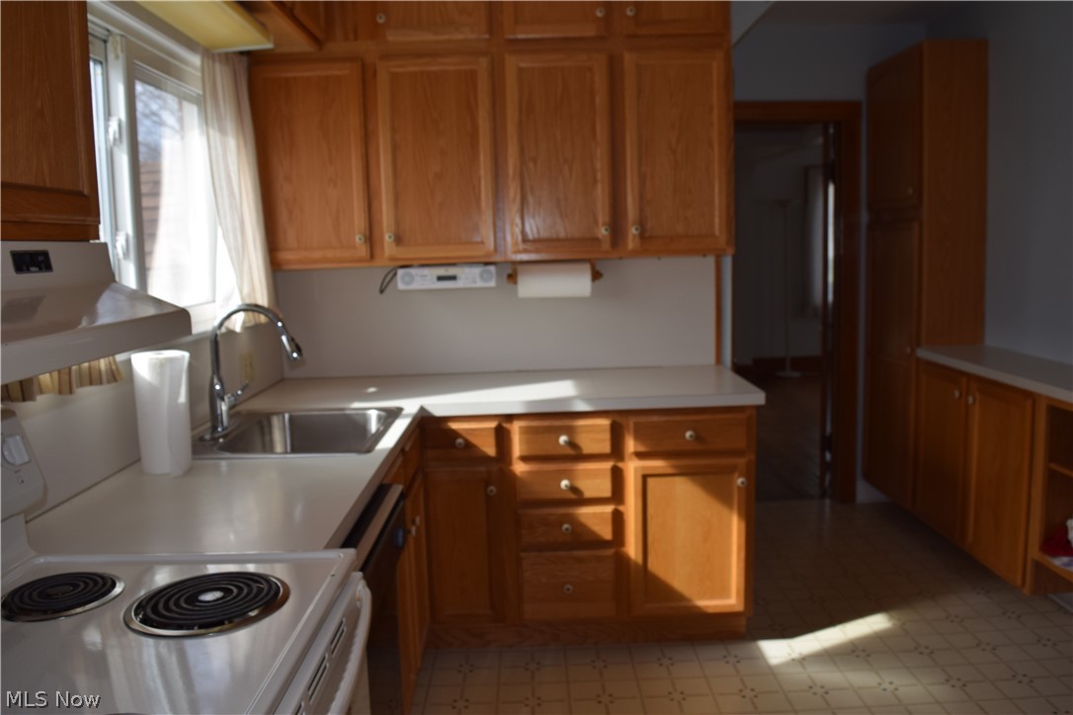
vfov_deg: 47.9
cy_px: 358
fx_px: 805
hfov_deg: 67.4
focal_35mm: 27
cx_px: 536
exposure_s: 1/125
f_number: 5.6
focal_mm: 18
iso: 200
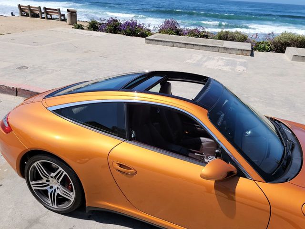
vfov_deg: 56.8
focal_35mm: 24
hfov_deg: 71.6
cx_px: 152
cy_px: 114
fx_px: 211
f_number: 1.8
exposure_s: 1/1105
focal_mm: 6.7
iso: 16
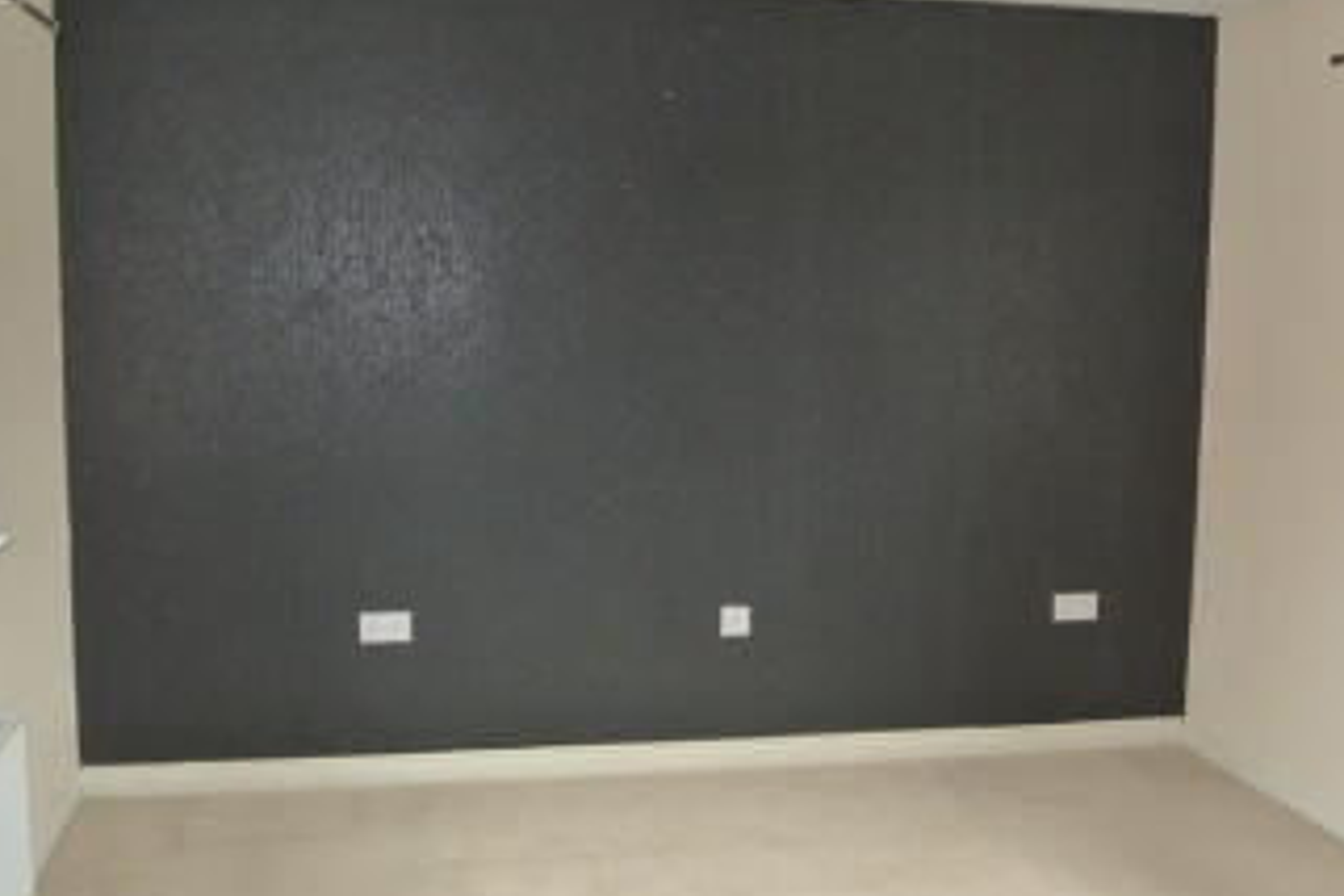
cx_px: 712
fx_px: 1493
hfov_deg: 48.4
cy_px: 484
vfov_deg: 33.4
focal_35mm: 40
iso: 640
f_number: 3.5
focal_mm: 10
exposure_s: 1/60
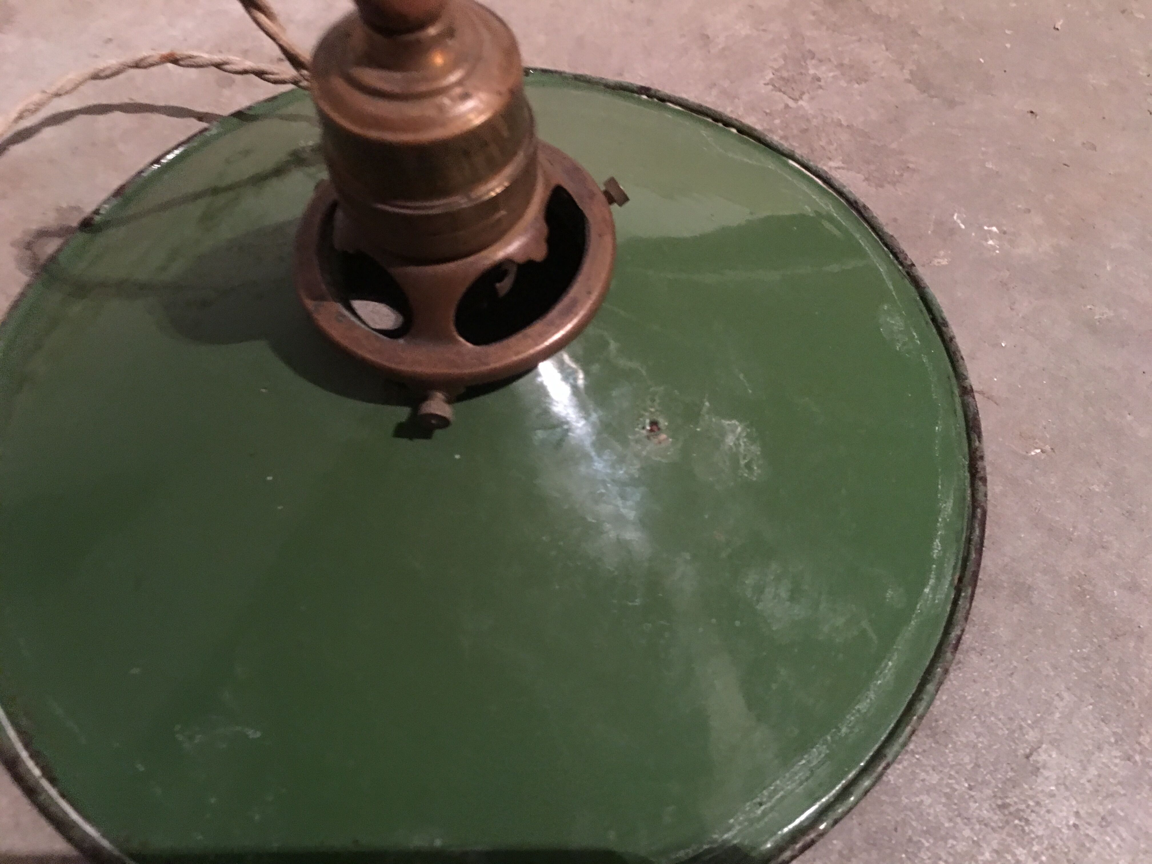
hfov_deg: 61.7
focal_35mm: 29
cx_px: 576
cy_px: 432
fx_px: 965
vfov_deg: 48.2
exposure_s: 1/4
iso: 125
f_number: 2.2
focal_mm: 4.15
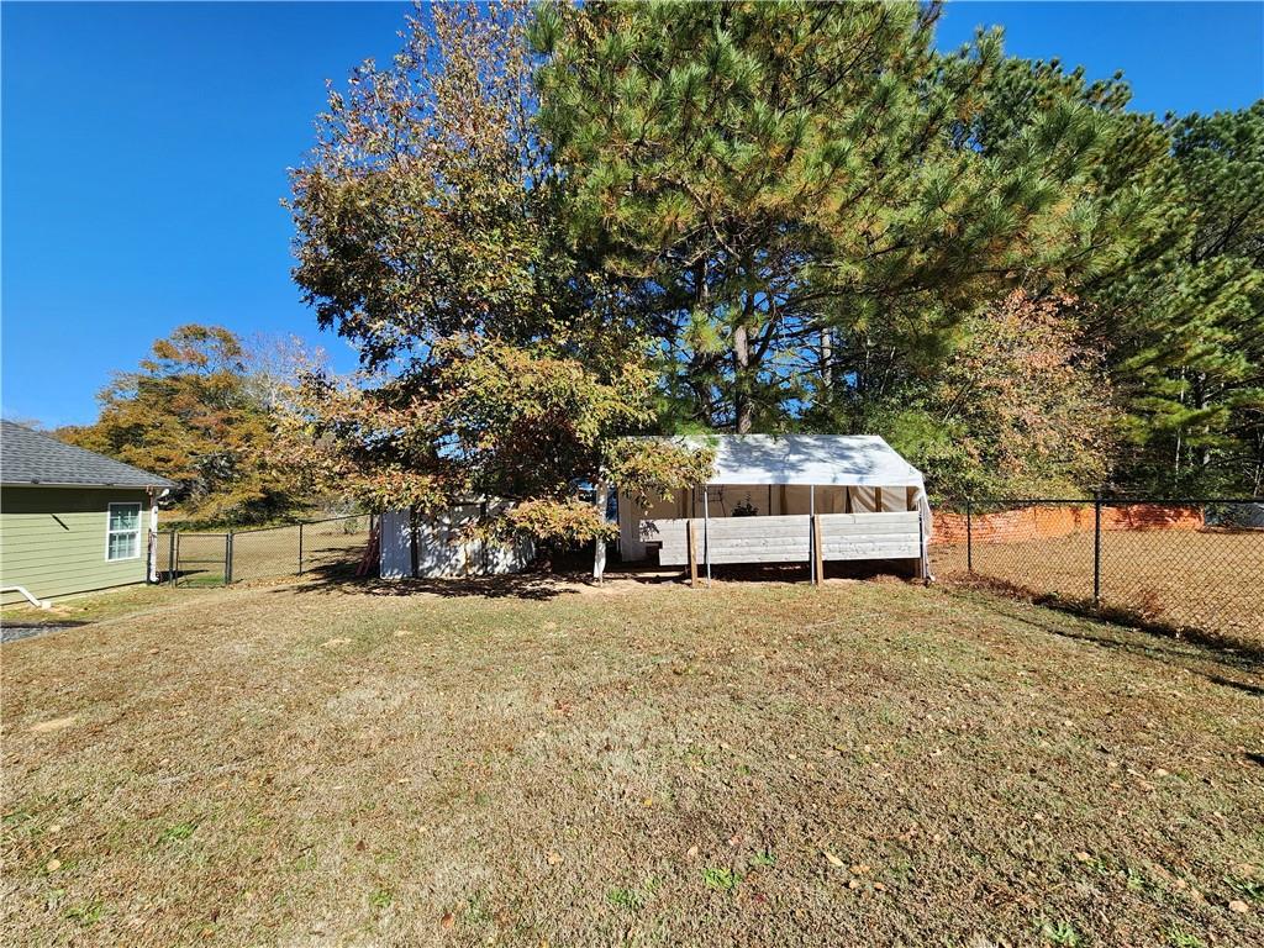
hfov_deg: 106.2
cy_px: 474
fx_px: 475
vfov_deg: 89.9
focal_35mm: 13
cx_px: 632
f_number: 2.2
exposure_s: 1/1151
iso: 50
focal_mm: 2.2
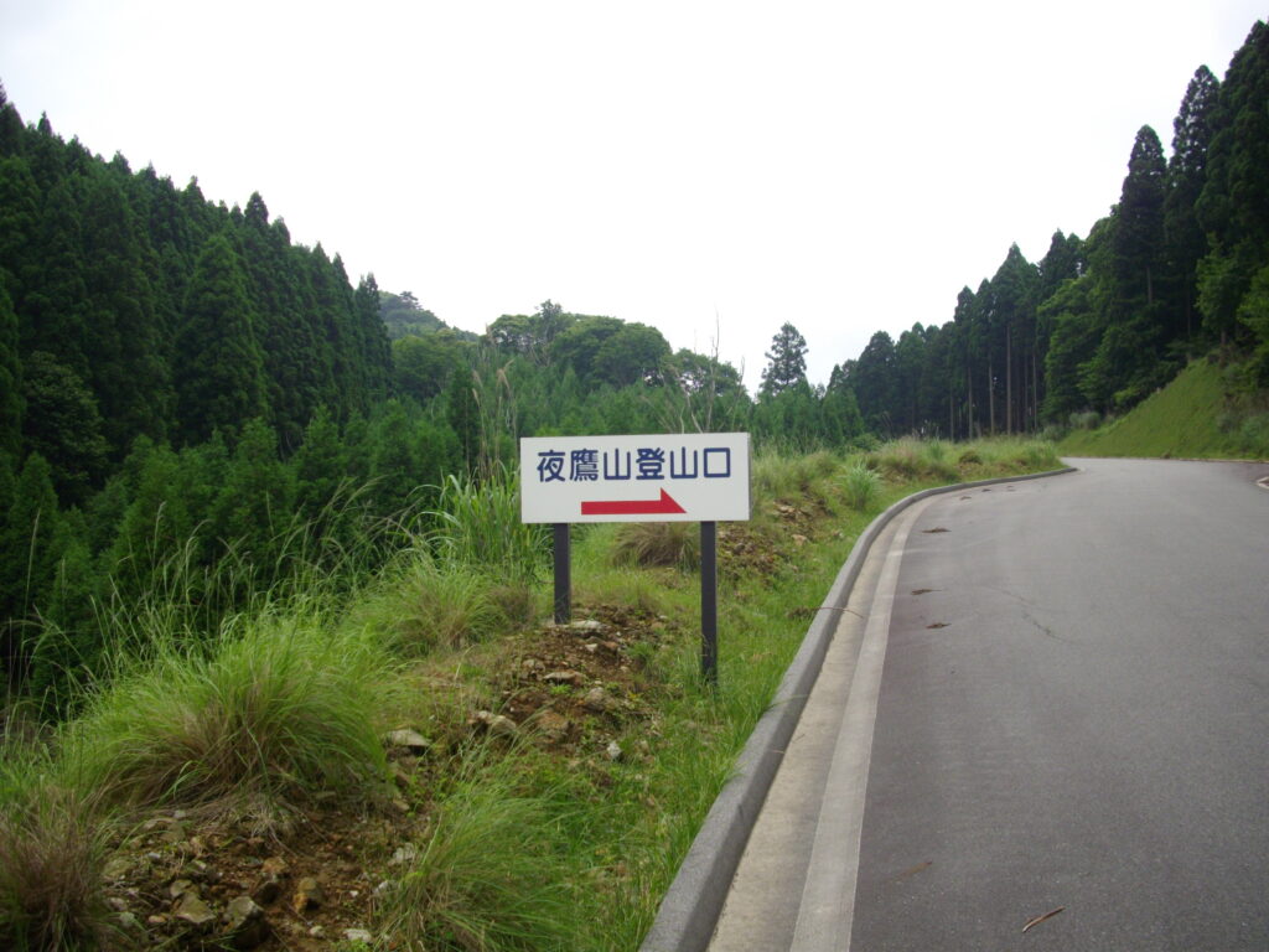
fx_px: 1356
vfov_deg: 38.7
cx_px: 634
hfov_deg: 50.1
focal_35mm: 37
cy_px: 476
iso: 100
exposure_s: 1/500
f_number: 2.8
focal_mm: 6.2
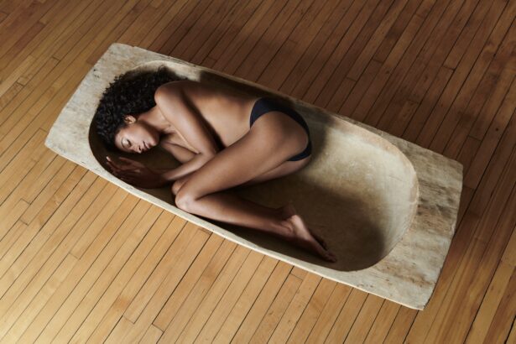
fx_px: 502
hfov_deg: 54.4
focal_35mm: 35
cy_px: 172
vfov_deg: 37.9
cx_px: 258
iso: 1000
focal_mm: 35
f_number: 5.6
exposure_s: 1/125
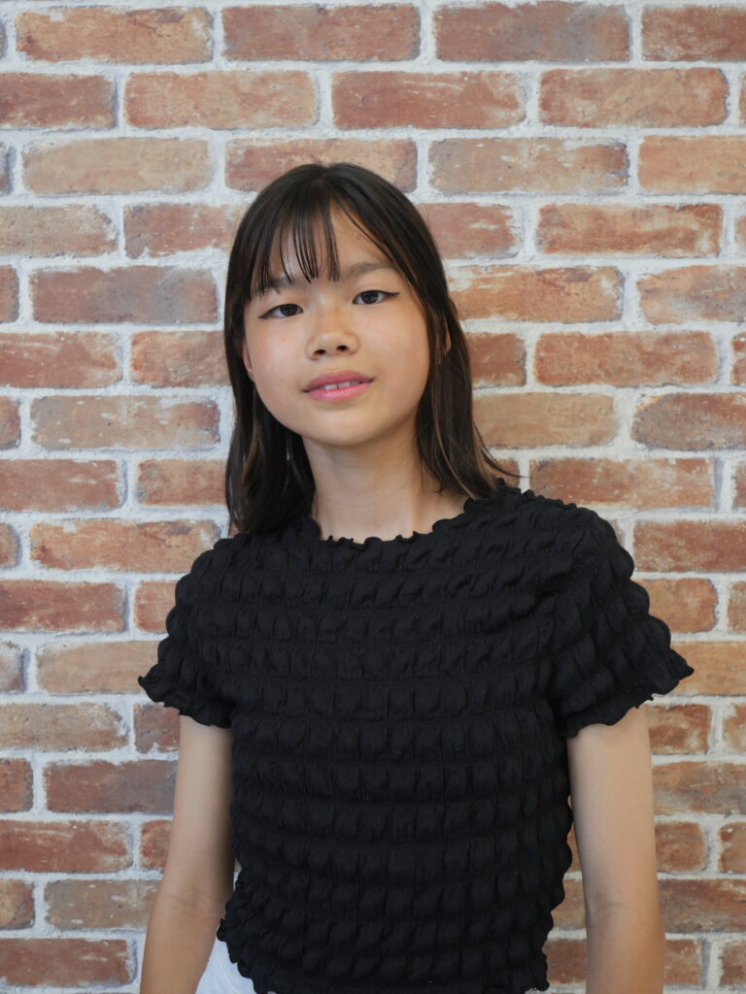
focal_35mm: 36
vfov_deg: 51.4
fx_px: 1034
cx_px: 373
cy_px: 497
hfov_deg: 39.7
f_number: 4.2
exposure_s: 1/60
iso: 500
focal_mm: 18
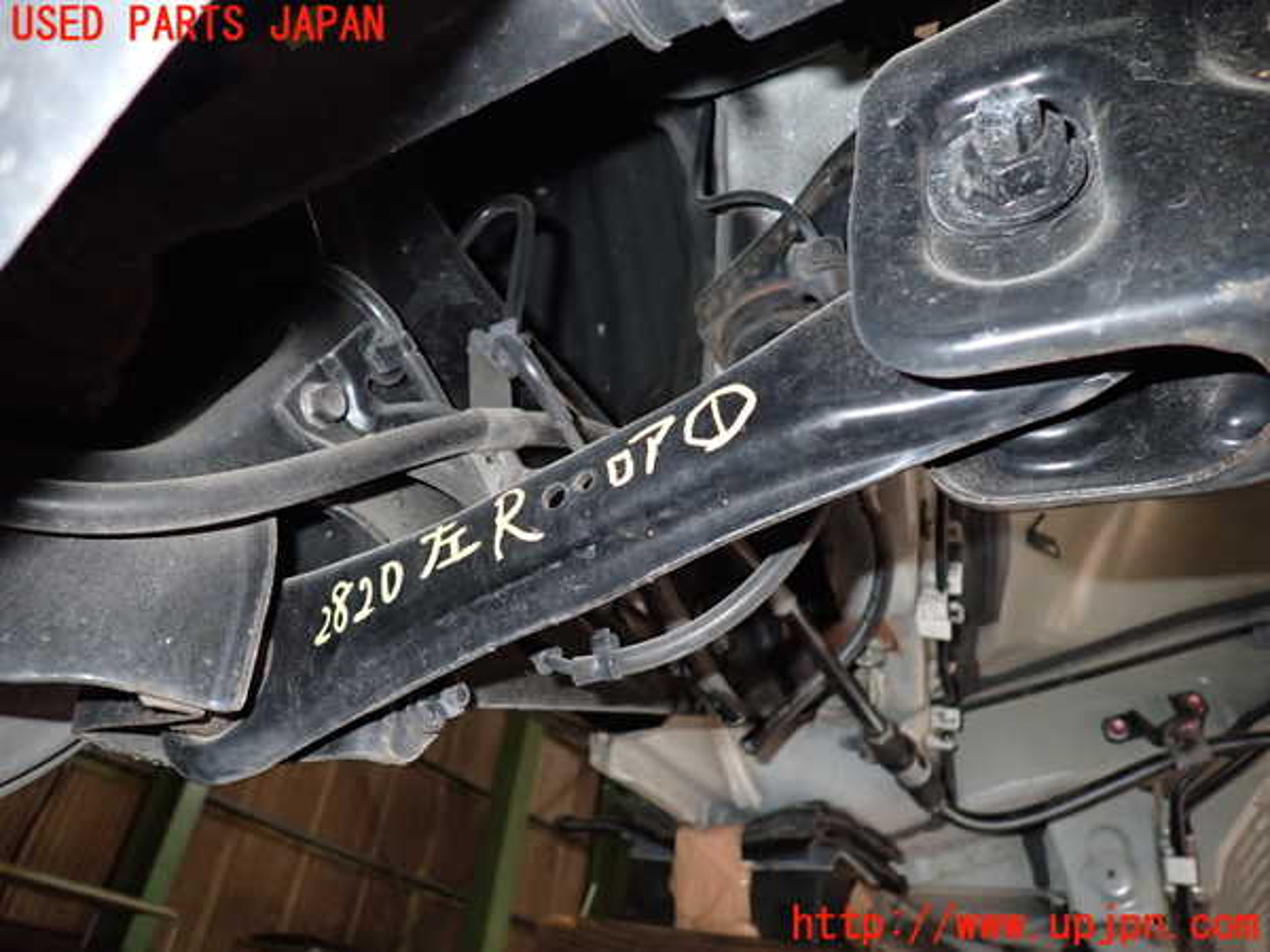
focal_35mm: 25
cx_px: 635
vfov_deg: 54.9
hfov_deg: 69.4
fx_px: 917
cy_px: 476
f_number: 5.6
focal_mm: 4.5
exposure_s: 1/30
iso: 400
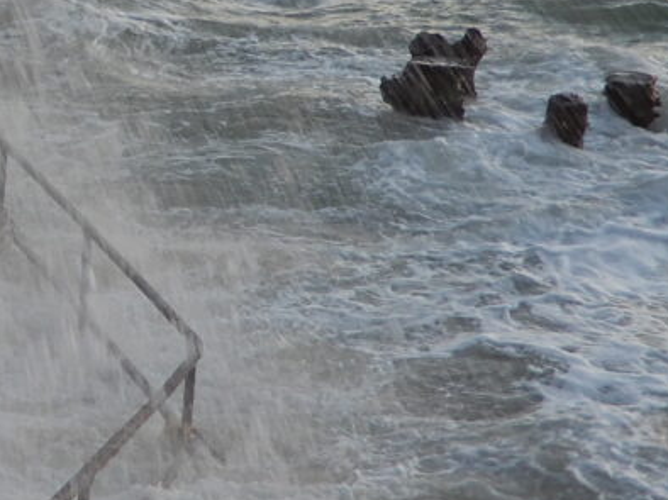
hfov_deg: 16.1
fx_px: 2256
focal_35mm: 117
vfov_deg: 12.6
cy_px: 88
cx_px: -149
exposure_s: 1/40
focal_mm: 5.4
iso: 80
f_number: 3.5
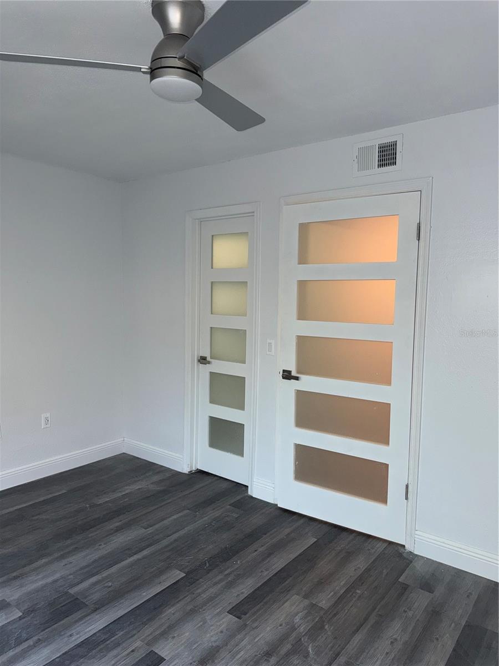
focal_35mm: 24
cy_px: 333
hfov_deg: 56.8
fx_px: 461
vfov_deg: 71.6
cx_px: 250
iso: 50
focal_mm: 6.76
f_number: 1.78
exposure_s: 1/129
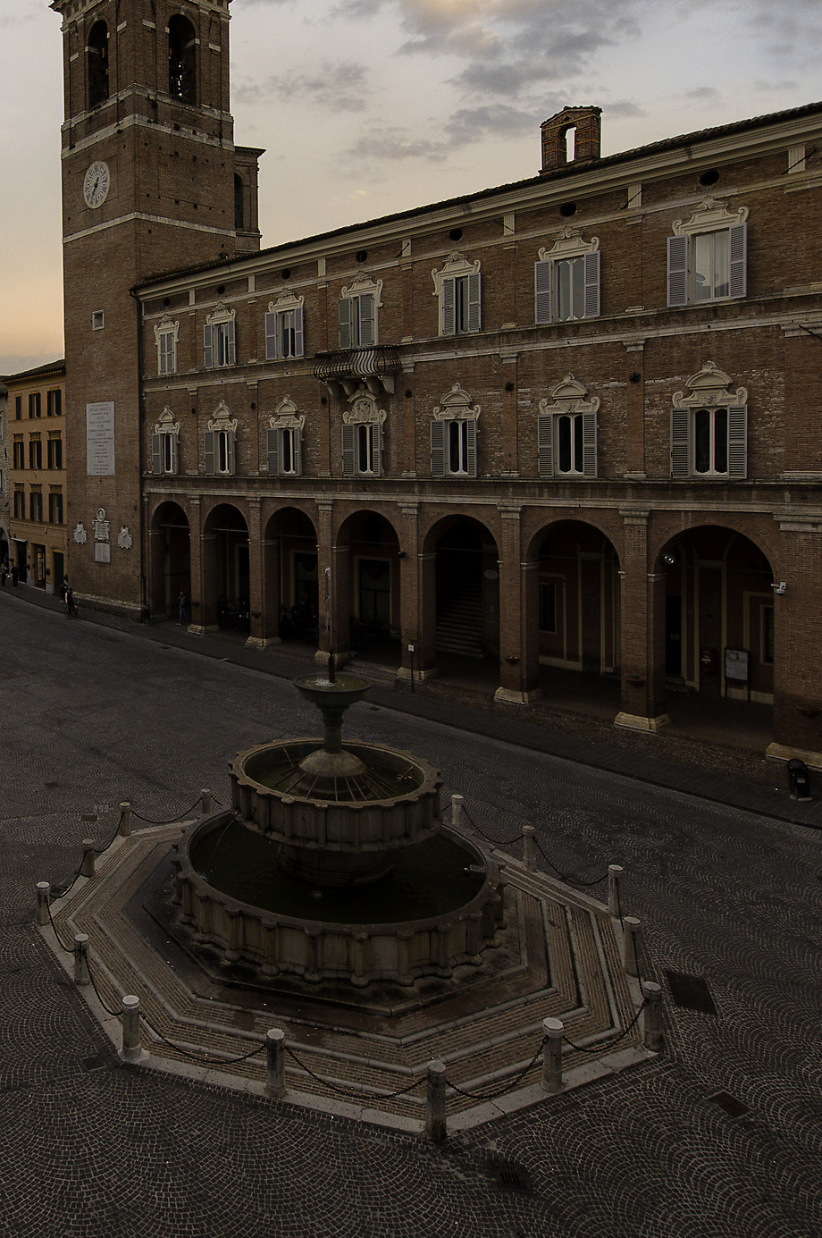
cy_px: 473
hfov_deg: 46.7
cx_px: 157
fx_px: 893
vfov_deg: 68.5
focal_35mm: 26
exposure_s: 1/60
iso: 250
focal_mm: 15
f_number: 7.1
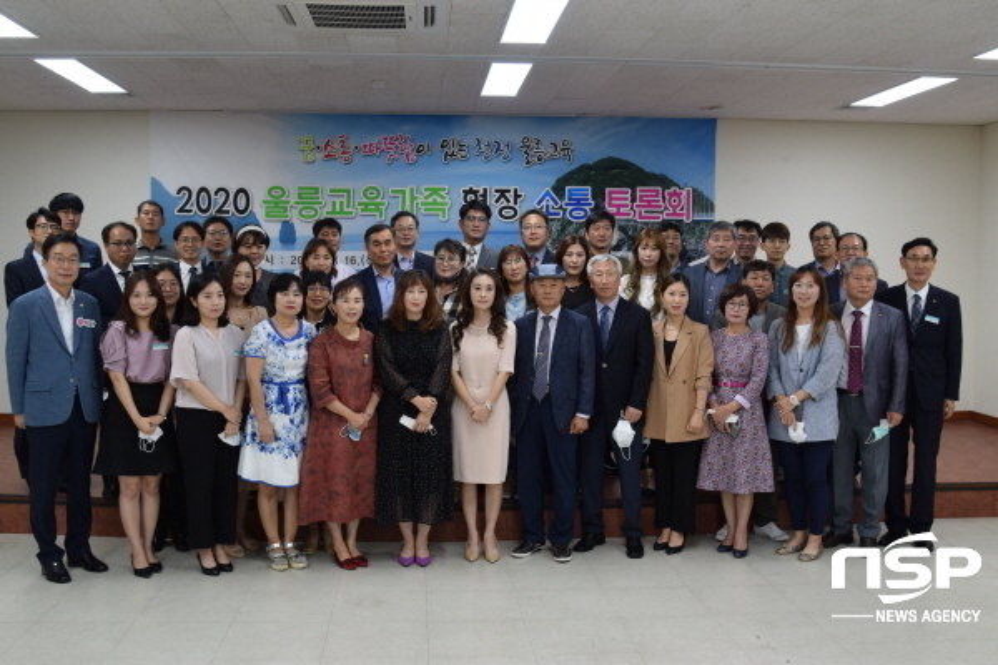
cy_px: 332
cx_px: 499
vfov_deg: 36.9
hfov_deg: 53.1
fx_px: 998
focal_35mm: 36
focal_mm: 24
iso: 200
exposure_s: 1/40
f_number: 4
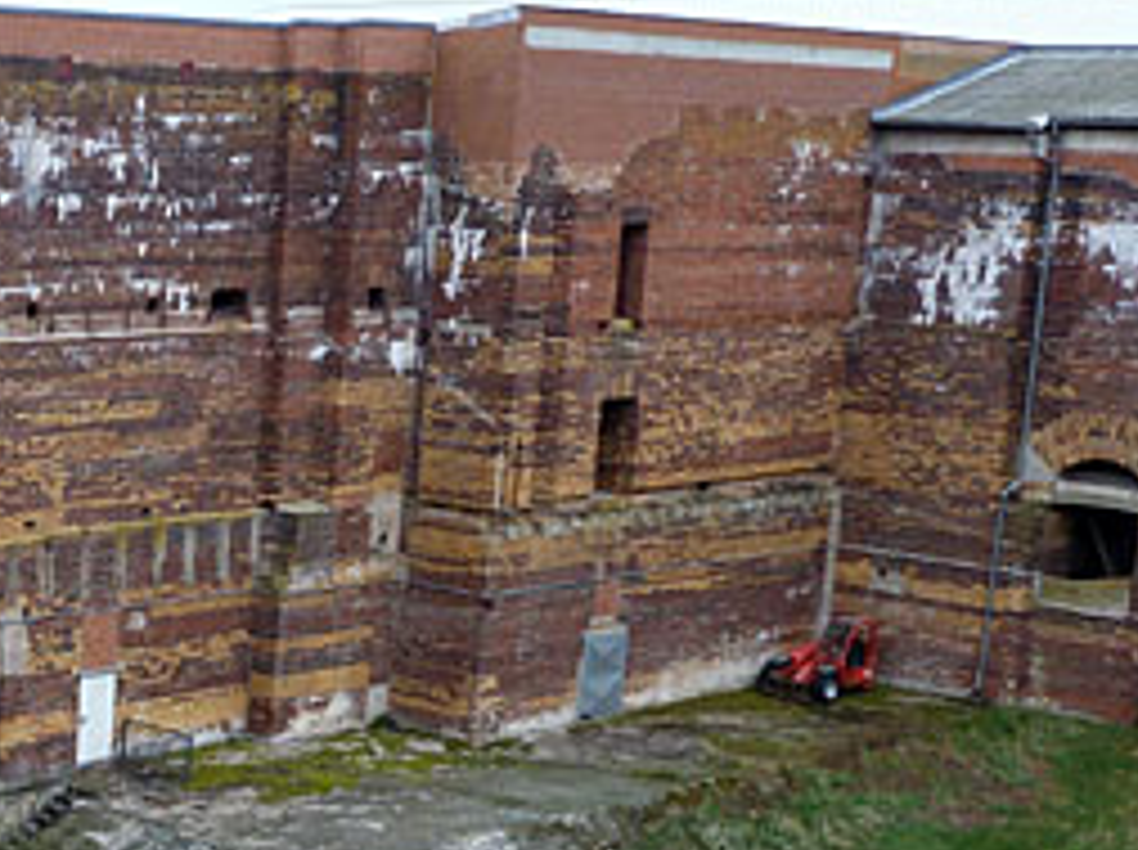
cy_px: 738
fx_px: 2495
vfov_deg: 19.1
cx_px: -198
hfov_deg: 23.6
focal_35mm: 76
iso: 80
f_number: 4
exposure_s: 1/200
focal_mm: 5.3
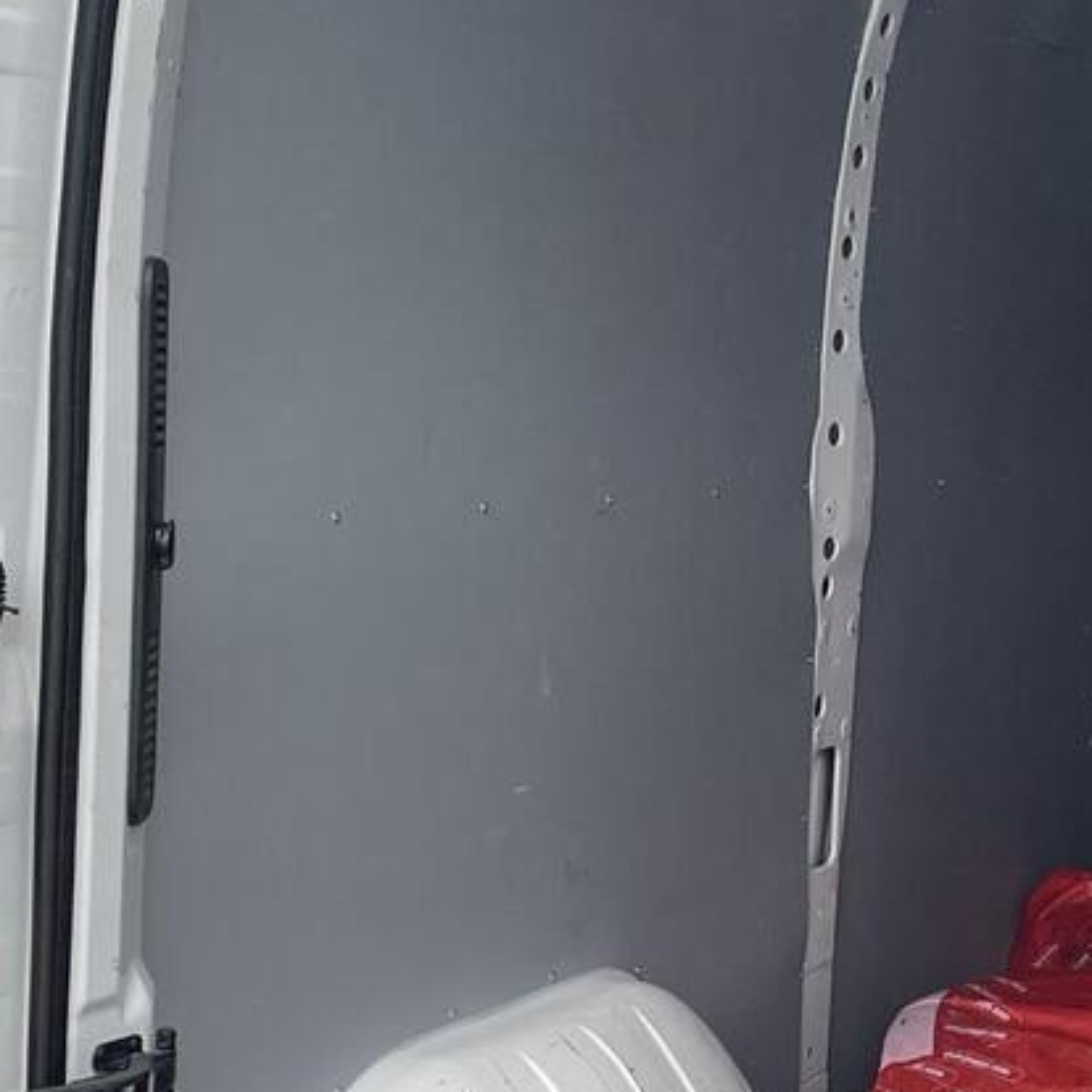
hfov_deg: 20.9
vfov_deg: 21.6
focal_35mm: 80
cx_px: 1095
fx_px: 2855
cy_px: 678
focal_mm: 4.2
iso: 125
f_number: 1.6
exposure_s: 1/96
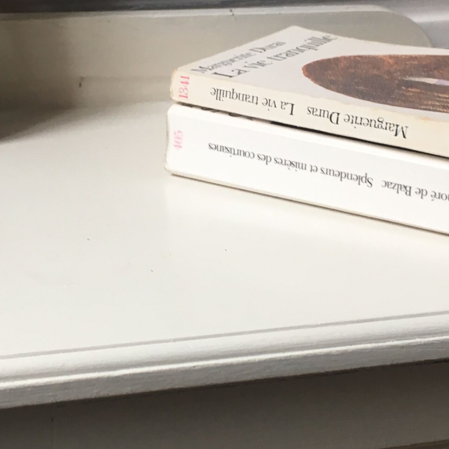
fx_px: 1189
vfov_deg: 21.4
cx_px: 270
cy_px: 226
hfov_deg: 21.4
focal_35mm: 81
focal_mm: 4.15
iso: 25
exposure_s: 1/33
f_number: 2.2
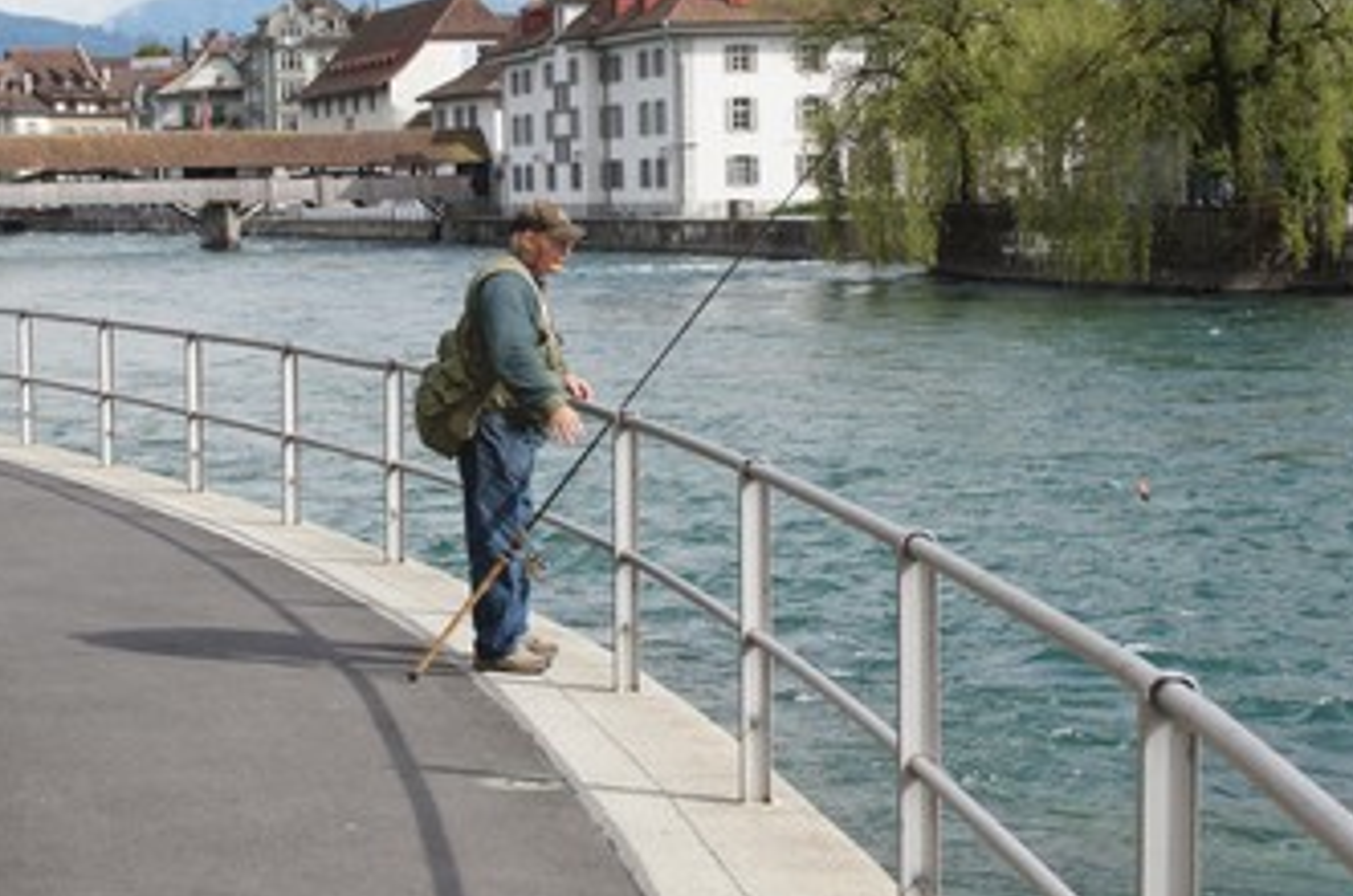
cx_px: 587
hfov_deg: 27.8
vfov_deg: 18.7
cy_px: 381
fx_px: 2727
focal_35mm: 73
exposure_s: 1/200
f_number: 8
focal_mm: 35
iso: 100
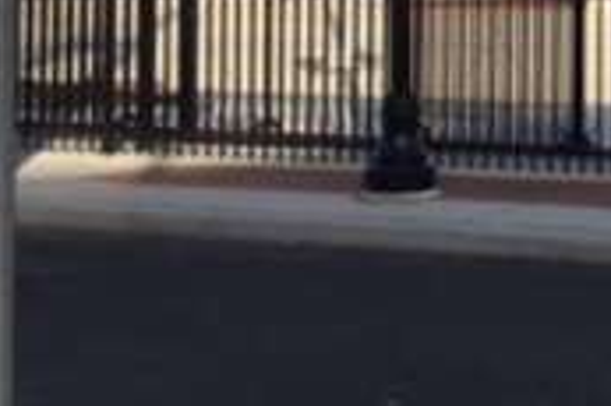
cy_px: -127
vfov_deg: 10.0
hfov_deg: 14.4
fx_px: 2272
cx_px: 897
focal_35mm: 134
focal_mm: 4.15
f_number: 2.2
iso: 25
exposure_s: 1/884
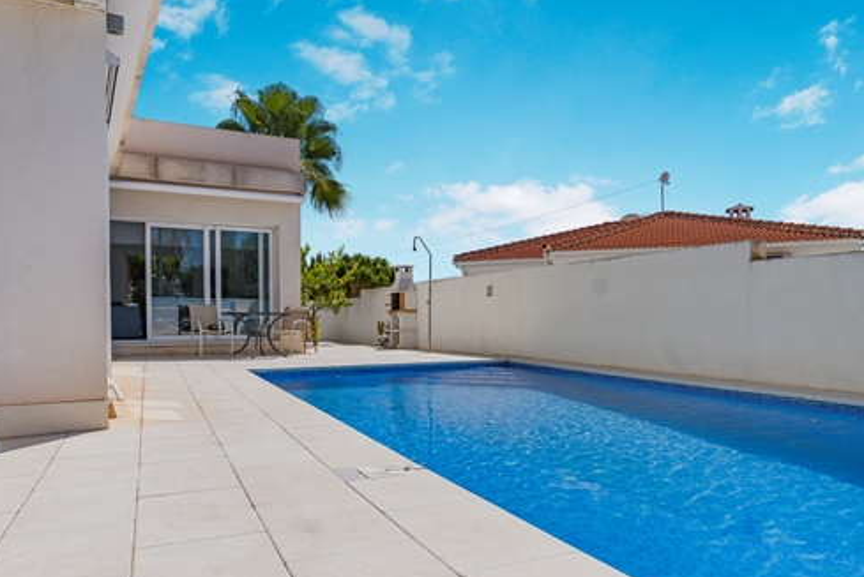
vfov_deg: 49.6
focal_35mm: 26
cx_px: 429
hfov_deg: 69.3
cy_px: 309
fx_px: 625
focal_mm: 16
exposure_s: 1/800
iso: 125
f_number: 9
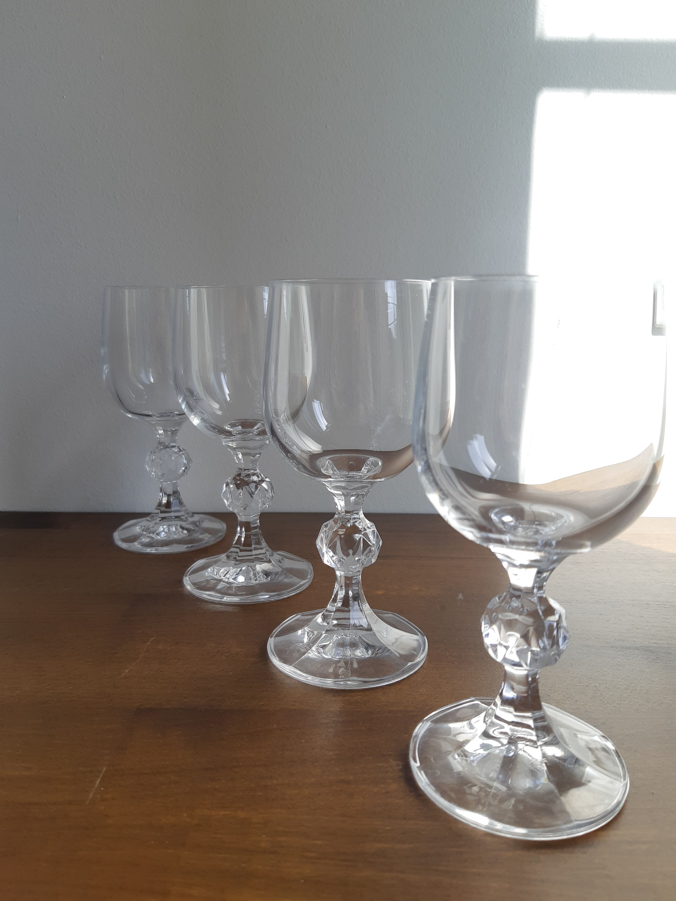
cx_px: 338
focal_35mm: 26
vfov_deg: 67.3
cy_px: 450
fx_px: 677
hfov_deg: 53.1
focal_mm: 3.93
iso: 40
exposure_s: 1/537
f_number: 1.7
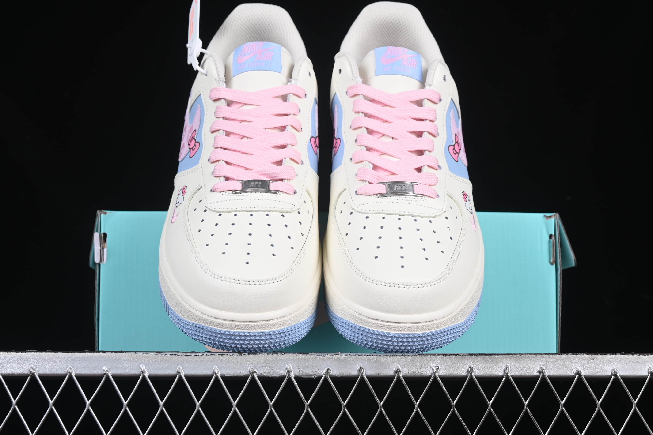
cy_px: 218
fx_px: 1360
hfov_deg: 27.0
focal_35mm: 75
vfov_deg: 18.2
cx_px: 326
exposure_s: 1/80
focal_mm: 50
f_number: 8
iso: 160
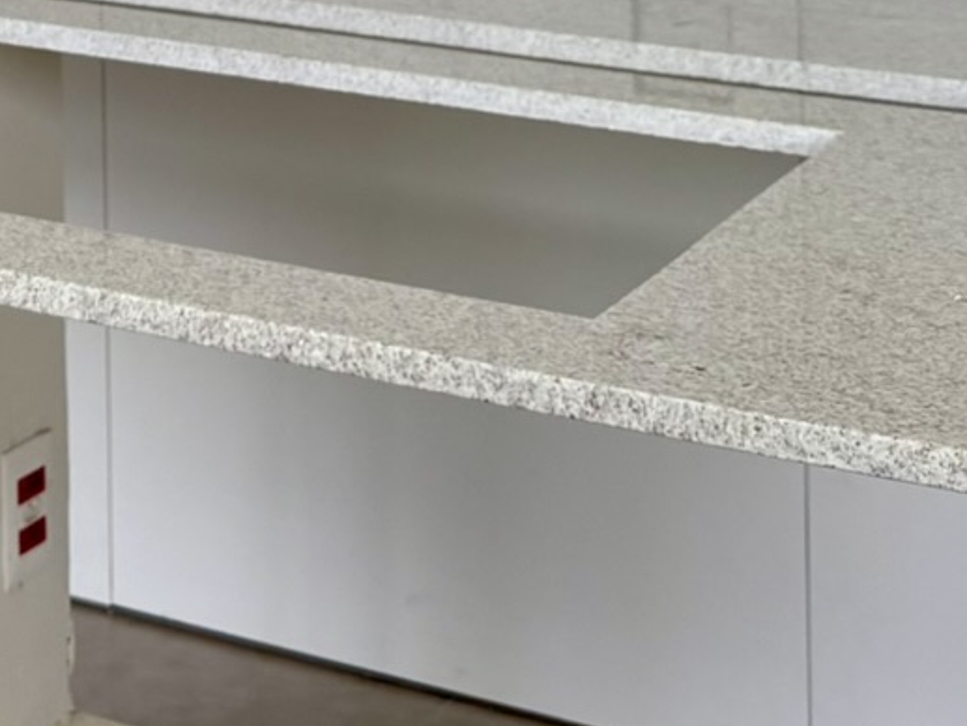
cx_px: -95
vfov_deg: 13.9
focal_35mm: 95
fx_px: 2654
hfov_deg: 19.8
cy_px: -565
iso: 100
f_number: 1.78
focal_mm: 6.76
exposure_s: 1/121
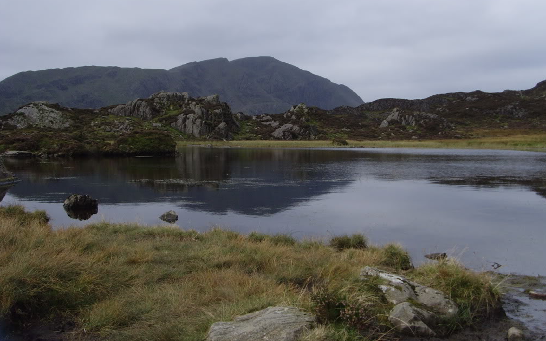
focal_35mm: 42
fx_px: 625
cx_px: 274
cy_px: 144
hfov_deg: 47.2
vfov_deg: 30.5
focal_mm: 6.6
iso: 80
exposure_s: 1/500
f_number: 3.5
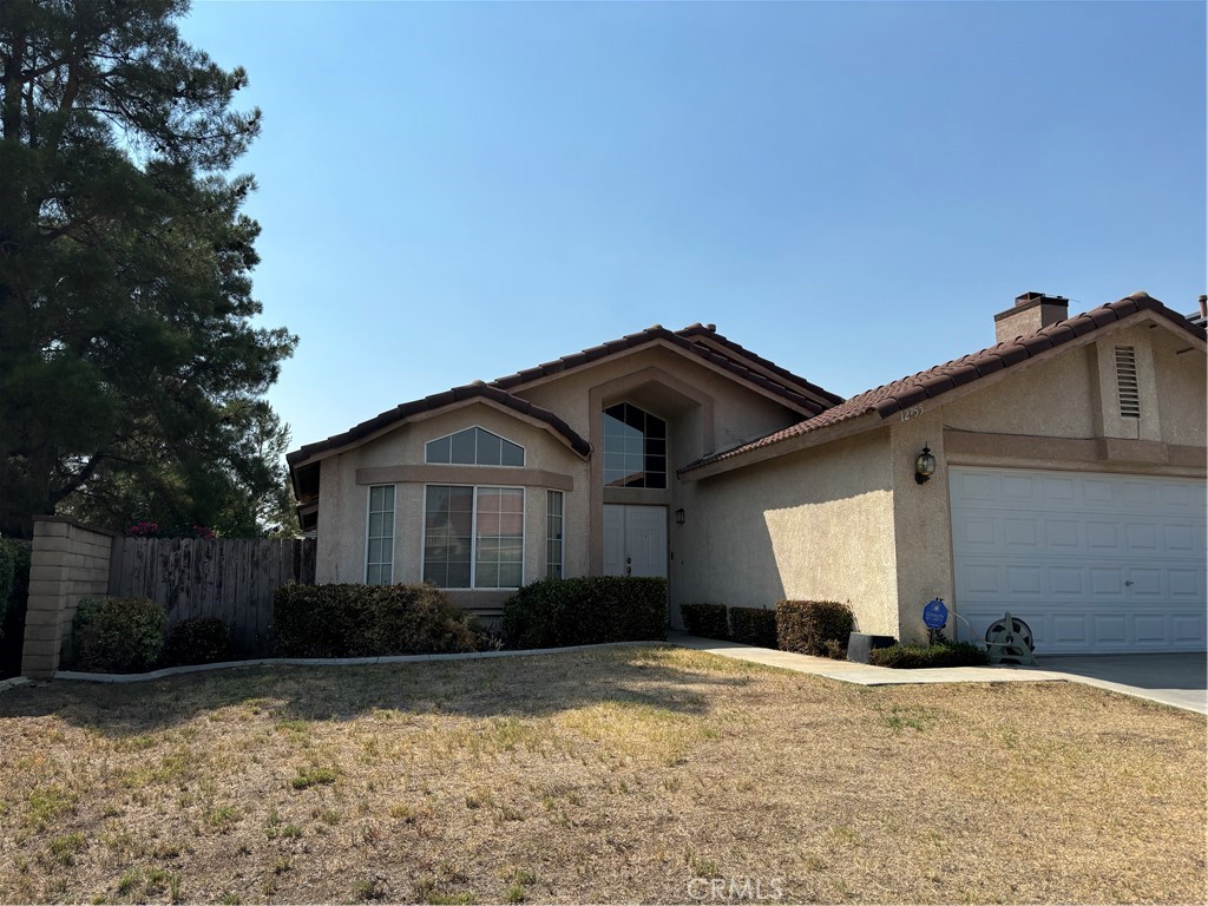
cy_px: 453
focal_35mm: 26
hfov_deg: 67.3
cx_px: 604
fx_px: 907
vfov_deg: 53.1
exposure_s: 1/4854
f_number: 1.6
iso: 50
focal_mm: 5.96
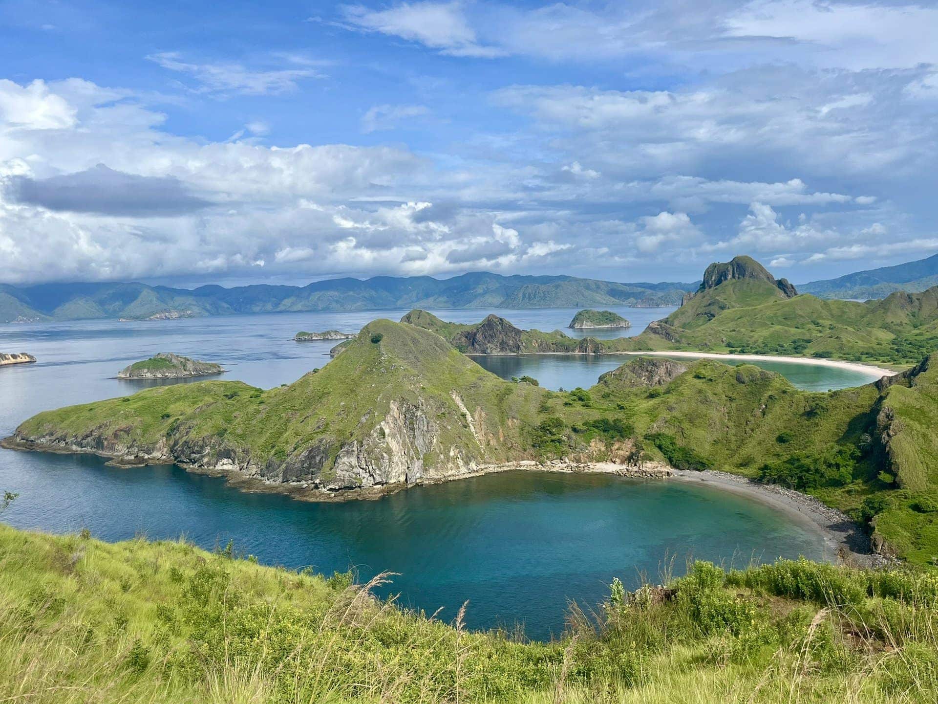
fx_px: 705
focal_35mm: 26
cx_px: 469
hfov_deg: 67.3
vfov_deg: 53.1
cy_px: 352
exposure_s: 1/6173
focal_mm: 5.1
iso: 50
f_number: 1.6
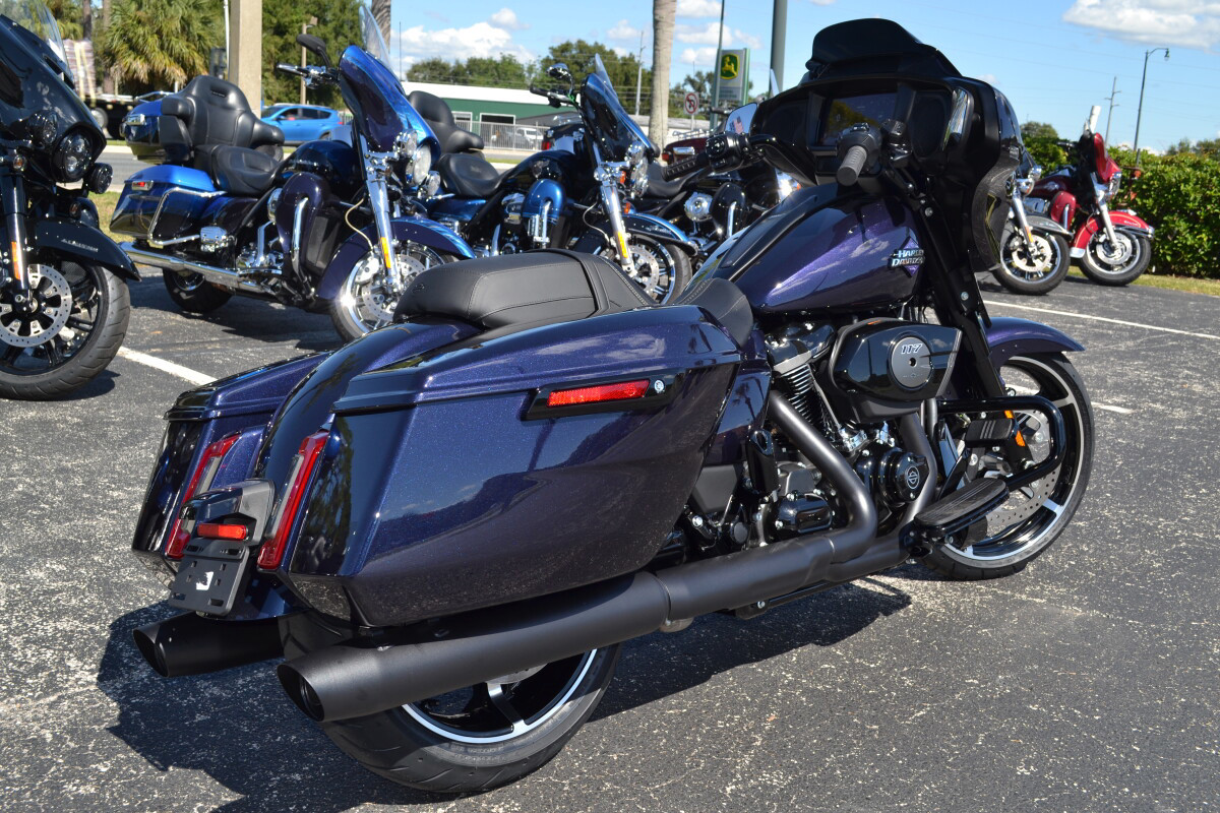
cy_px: 406
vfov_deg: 36.9
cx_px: 610
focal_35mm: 36
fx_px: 1220
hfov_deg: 53.1
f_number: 8
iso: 100
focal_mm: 24
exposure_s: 1/200
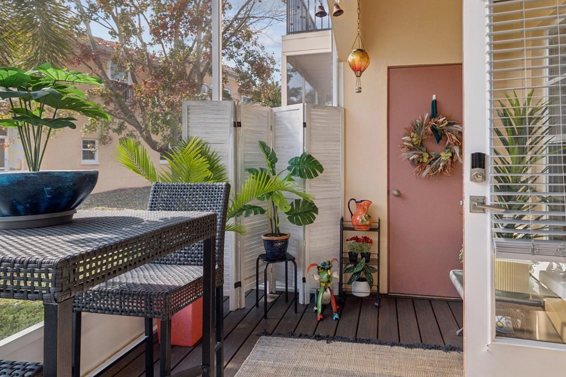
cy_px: 162
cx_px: 321
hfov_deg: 80.8
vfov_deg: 59.2
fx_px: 330
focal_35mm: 21
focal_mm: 10
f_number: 7.1
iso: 100
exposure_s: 1/200
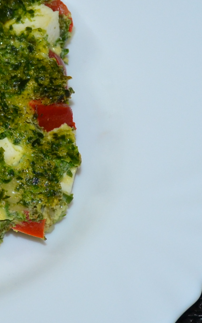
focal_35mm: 220
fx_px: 1939
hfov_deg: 5.9
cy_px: 147
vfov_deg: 9.5
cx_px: -14
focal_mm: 38
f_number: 4.2
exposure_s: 1/60
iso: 500
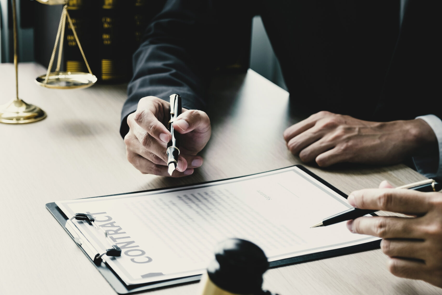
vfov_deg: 17.0
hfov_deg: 25.4
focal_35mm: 80
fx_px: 982
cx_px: 220
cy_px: 111
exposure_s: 1/125
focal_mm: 35.3
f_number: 2.8
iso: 200
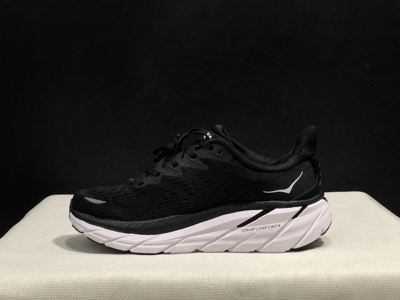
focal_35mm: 57
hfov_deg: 33.8
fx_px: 659
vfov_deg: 25.7
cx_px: 200
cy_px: 150
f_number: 2.8
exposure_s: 1/30
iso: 80
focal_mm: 6.6
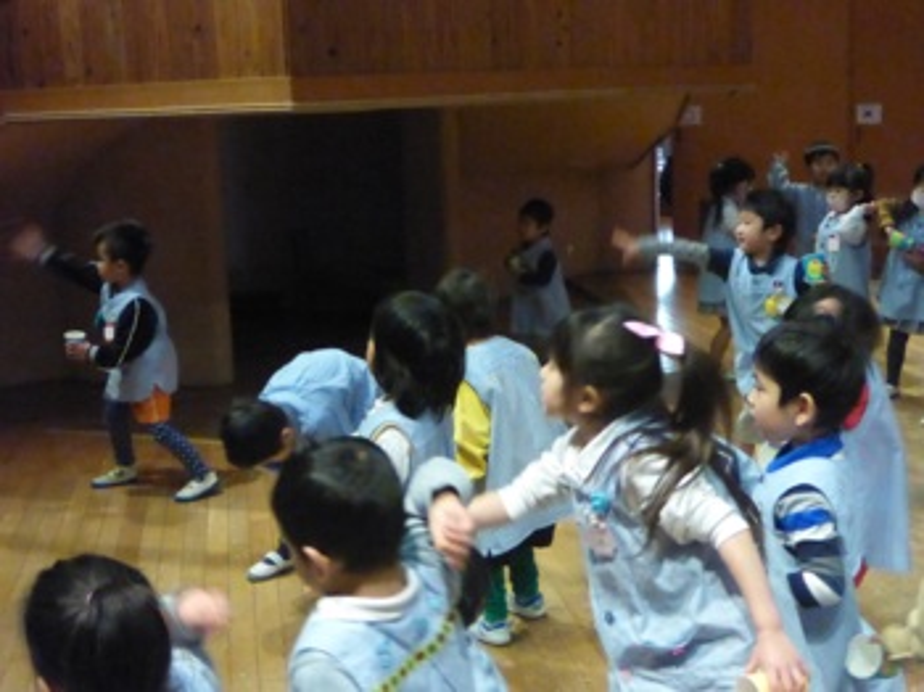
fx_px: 1307
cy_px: 346
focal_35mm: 49
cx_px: 462
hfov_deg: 38.9
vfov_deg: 29.6
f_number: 4.5
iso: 3200
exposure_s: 1/60
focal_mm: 8.4
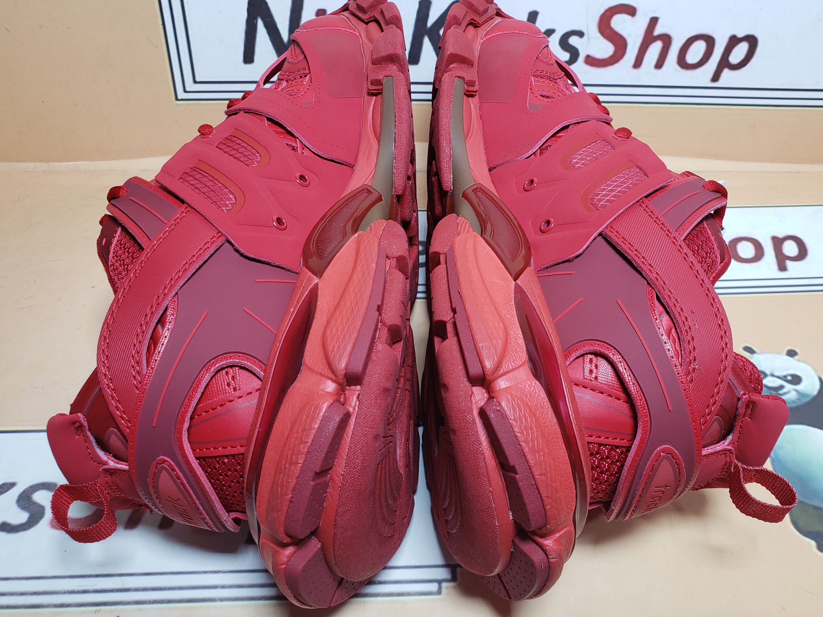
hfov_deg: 59.9
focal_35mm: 30
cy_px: 283
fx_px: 713
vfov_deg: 46.8
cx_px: 441
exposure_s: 1/159
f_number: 2.4
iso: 50
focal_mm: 4.3
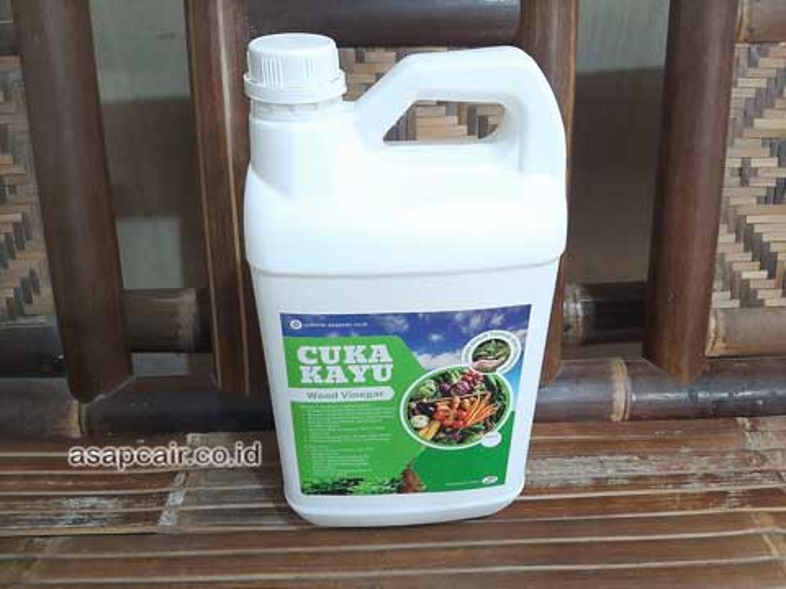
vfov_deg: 51.4
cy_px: 294
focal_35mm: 27
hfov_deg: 65.3
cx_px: 393
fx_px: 613
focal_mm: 3.93
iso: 640
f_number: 1.7
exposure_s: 1/20
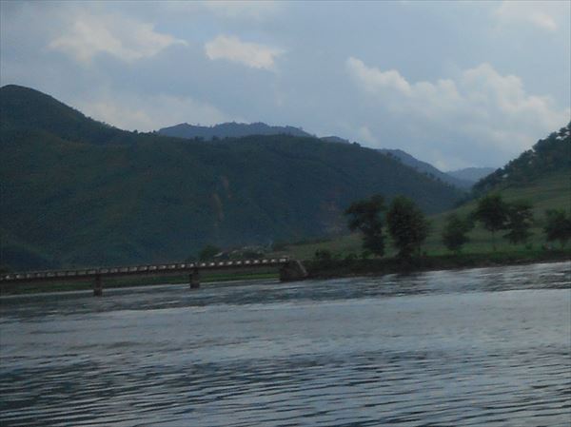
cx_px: 286
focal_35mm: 25
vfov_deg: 54.8
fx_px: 412
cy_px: 214
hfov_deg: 69.4
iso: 80
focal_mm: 4.5
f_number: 10.5
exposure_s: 1/250
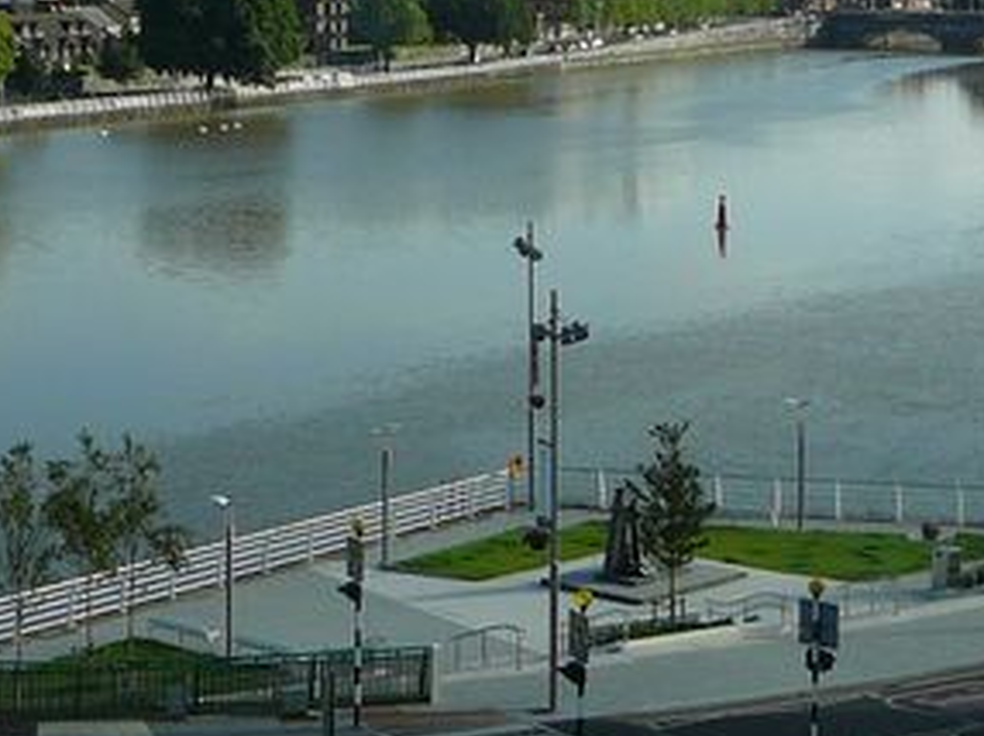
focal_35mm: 98
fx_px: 2783
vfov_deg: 14.9
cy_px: 52
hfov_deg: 19.9
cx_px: 286
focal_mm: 5.2
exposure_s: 1/500
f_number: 2.8
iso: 80
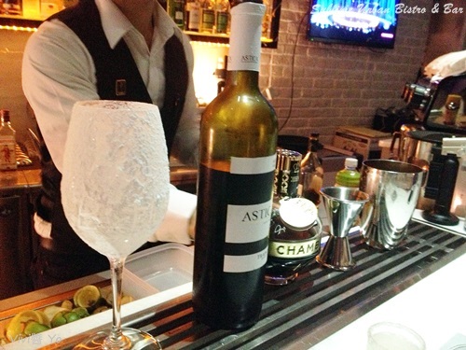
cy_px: 175
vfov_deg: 40.7
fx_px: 471
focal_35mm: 35
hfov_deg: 52.6
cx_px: 233
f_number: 2.4
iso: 800
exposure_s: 1/15
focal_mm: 4.28
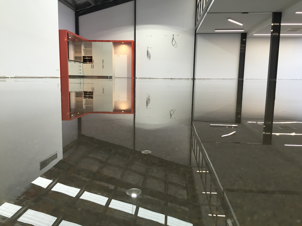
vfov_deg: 48.2
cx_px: 151
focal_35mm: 29
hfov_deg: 61.7
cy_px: 113
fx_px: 253
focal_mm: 4.15
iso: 40
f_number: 2.2
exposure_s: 1/33
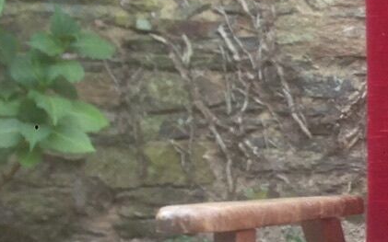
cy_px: 192
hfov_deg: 10.8
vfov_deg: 7.7
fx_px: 1797
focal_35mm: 170
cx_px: 881
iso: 50
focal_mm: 4.12
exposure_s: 1/40
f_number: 2.4
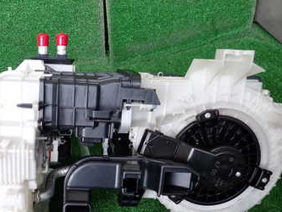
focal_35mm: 45
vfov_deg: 31.0
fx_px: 367
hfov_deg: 41.0
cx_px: 75
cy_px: 181
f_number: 2
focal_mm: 4.5
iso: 200
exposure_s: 1/125
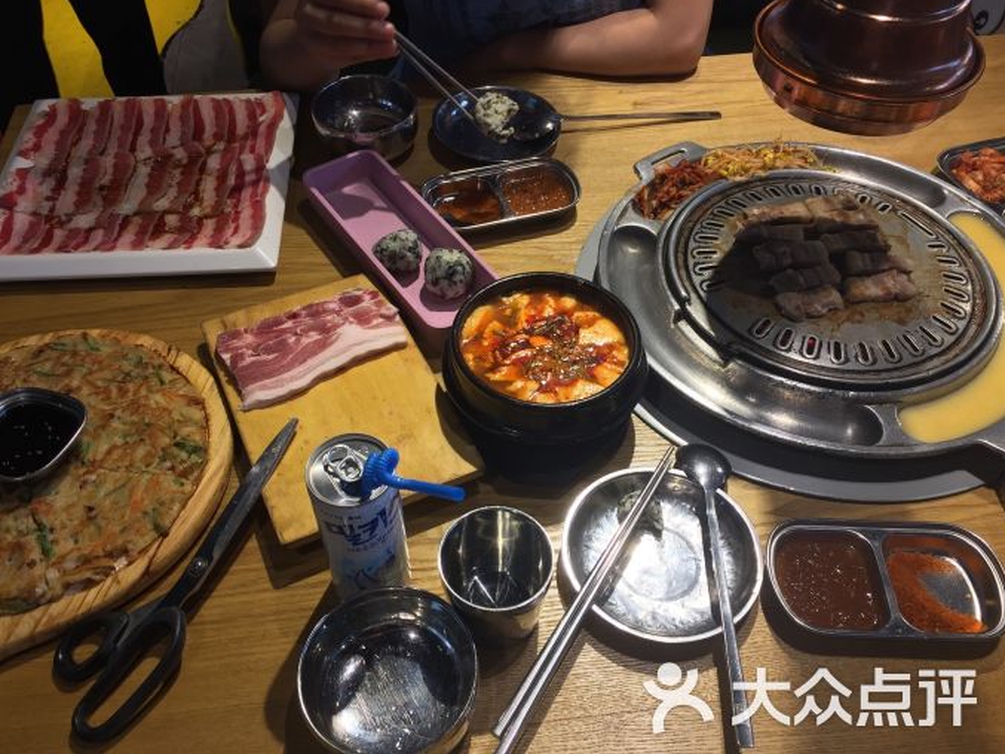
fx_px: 871
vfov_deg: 46.8
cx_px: 496
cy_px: 385
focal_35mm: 30
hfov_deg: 60.0
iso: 40
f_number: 2.2
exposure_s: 1/40
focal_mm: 4.15
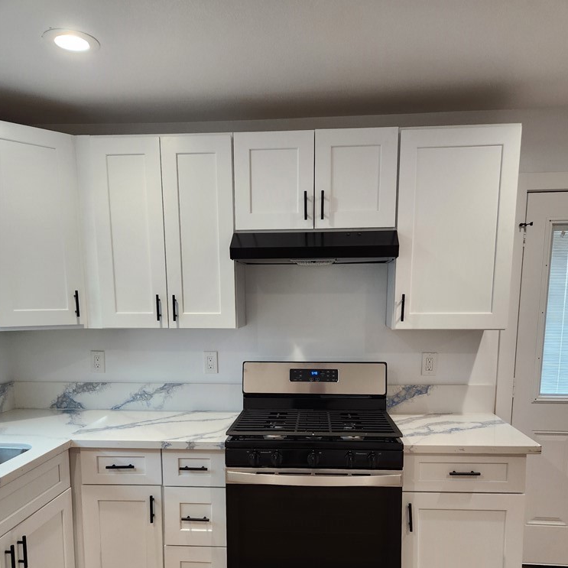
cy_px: 373
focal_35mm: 28
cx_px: 289
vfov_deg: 56.2
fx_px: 520
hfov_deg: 57.3
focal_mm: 5.4
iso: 200
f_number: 1.8
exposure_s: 1/120
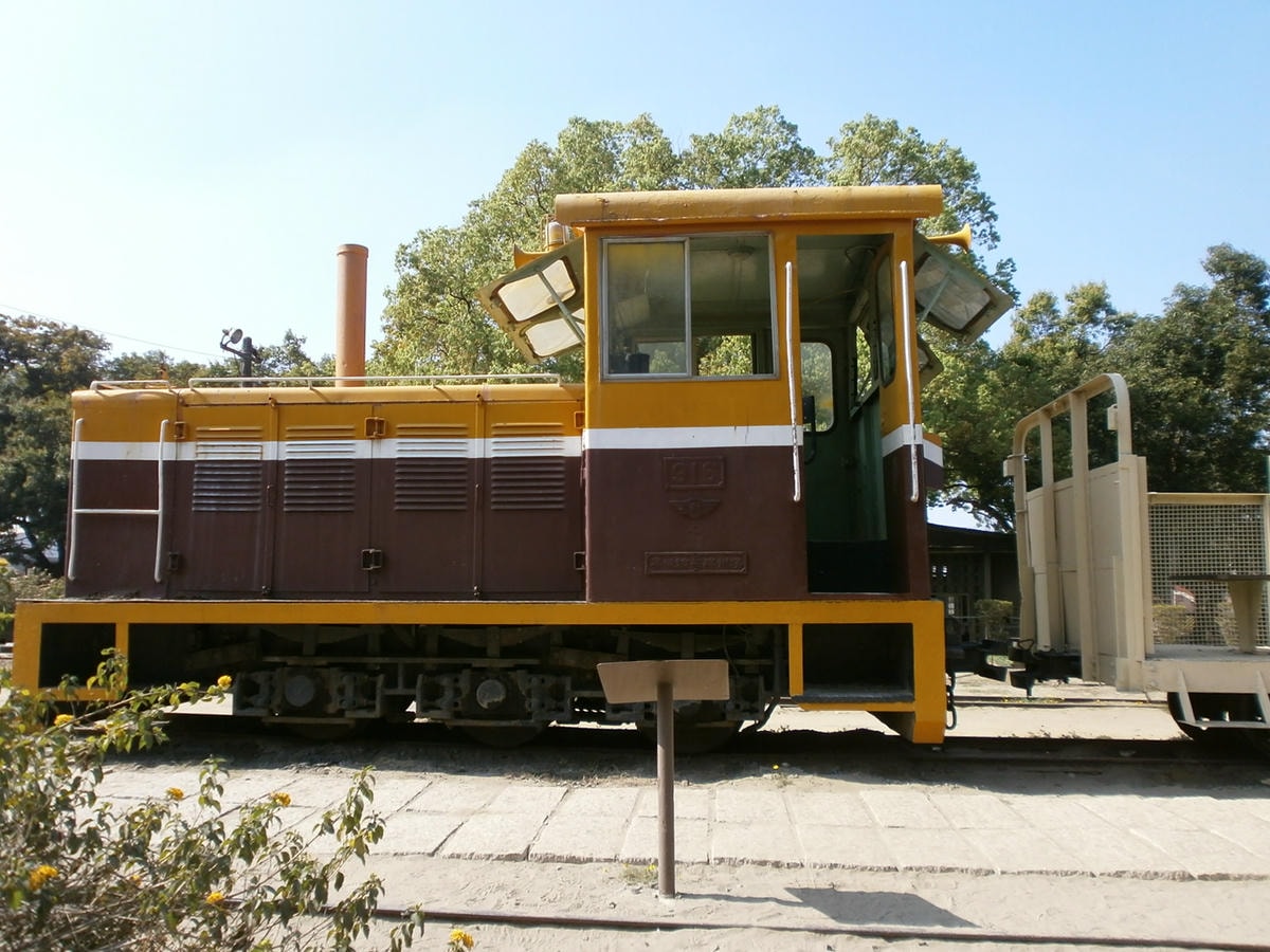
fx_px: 991
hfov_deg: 65.3
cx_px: 635
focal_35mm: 27
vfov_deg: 51.4
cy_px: 476
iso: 100
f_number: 2.9
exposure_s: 1/1000
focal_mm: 4.8
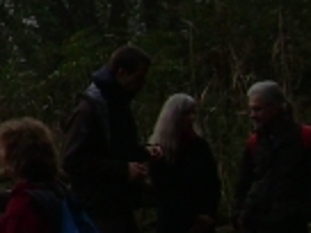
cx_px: -489
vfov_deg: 6.9
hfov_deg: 8.3
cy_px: -53
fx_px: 1923
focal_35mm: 214
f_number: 4.6
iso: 50
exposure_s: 1/386
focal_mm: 6.3
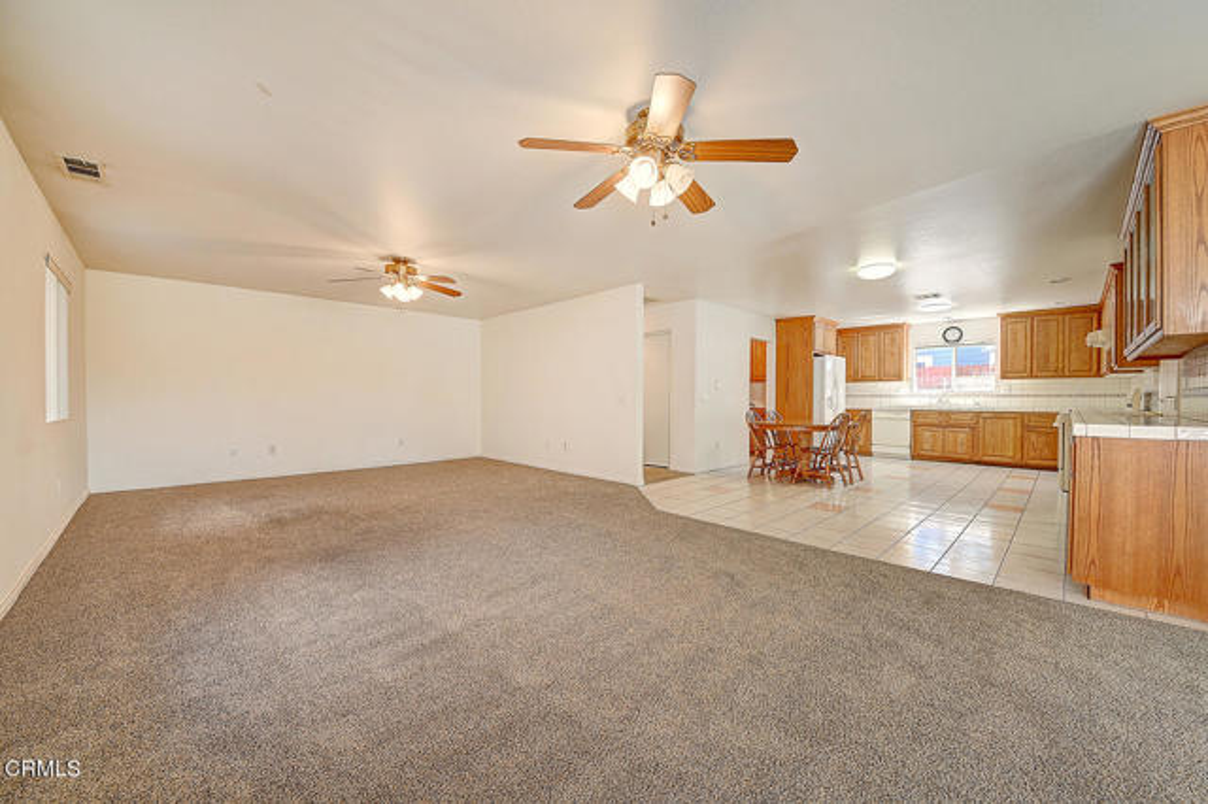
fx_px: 470
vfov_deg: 81.1
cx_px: 604
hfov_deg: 104.3
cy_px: 402
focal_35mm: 14
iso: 250
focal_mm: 14
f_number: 8
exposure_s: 1/4
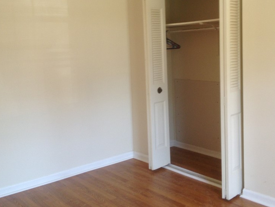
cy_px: 78
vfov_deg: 29.6
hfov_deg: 38.9
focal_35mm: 49
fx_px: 389
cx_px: 146
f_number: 2.4
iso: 64
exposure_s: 1/20
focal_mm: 4.28
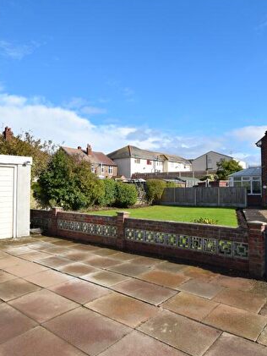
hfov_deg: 56.8
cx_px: 134
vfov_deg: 71.6
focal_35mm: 24
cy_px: 176
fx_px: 247
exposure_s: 1/400
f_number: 10
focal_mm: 10
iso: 200
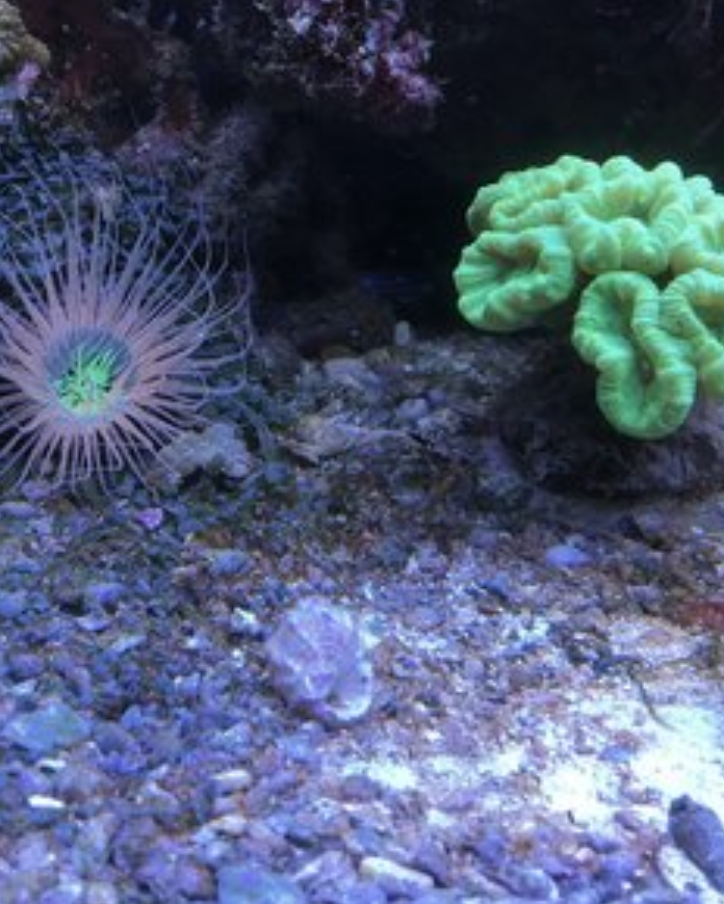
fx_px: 1045
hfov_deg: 37.2
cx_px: 172
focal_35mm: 39
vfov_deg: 46.8
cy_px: 443
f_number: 2.2
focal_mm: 4.15
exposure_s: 1/33
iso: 25
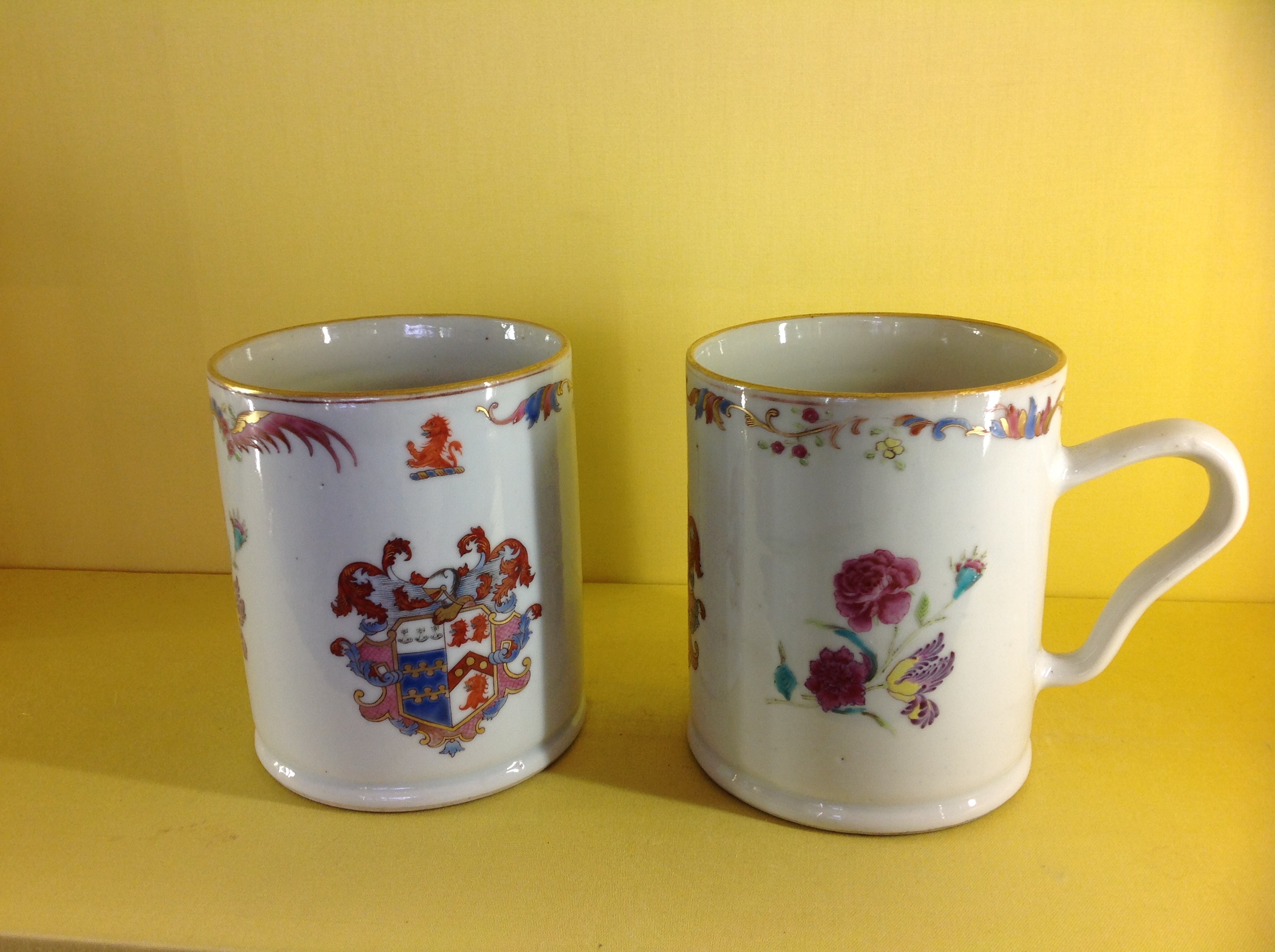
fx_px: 1287
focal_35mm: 35
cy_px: 476
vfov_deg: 40.6
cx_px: 638
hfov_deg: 52.7
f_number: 2.4
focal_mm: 4.28
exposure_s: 1/40
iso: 50
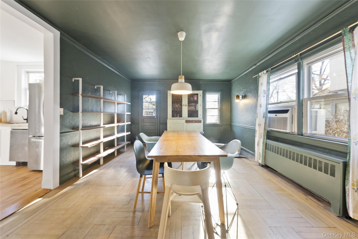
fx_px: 119
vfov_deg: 90.1
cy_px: 120
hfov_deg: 112.6
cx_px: 179
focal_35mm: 12
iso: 800
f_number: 9
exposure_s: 1/6
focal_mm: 12
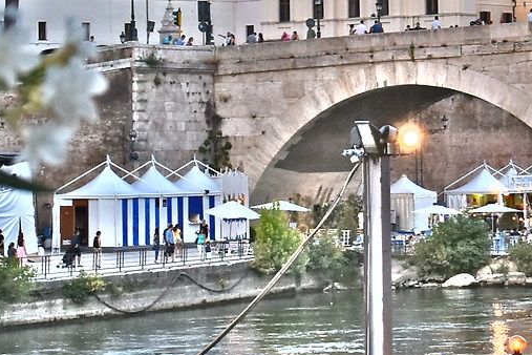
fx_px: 2621
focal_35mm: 177
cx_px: 365
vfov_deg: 7.7
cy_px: 59
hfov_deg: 11.6
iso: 400
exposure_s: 1/320
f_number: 4
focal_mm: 25
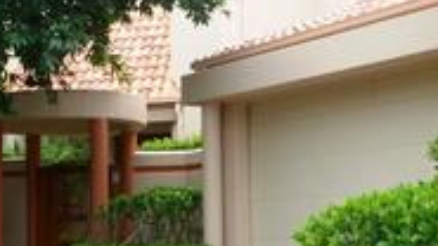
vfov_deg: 14.2
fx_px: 987
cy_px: 144
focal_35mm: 85
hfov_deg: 24.7
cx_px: 97
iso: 100
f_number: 4.5
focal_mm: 5.9
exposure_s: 1/426
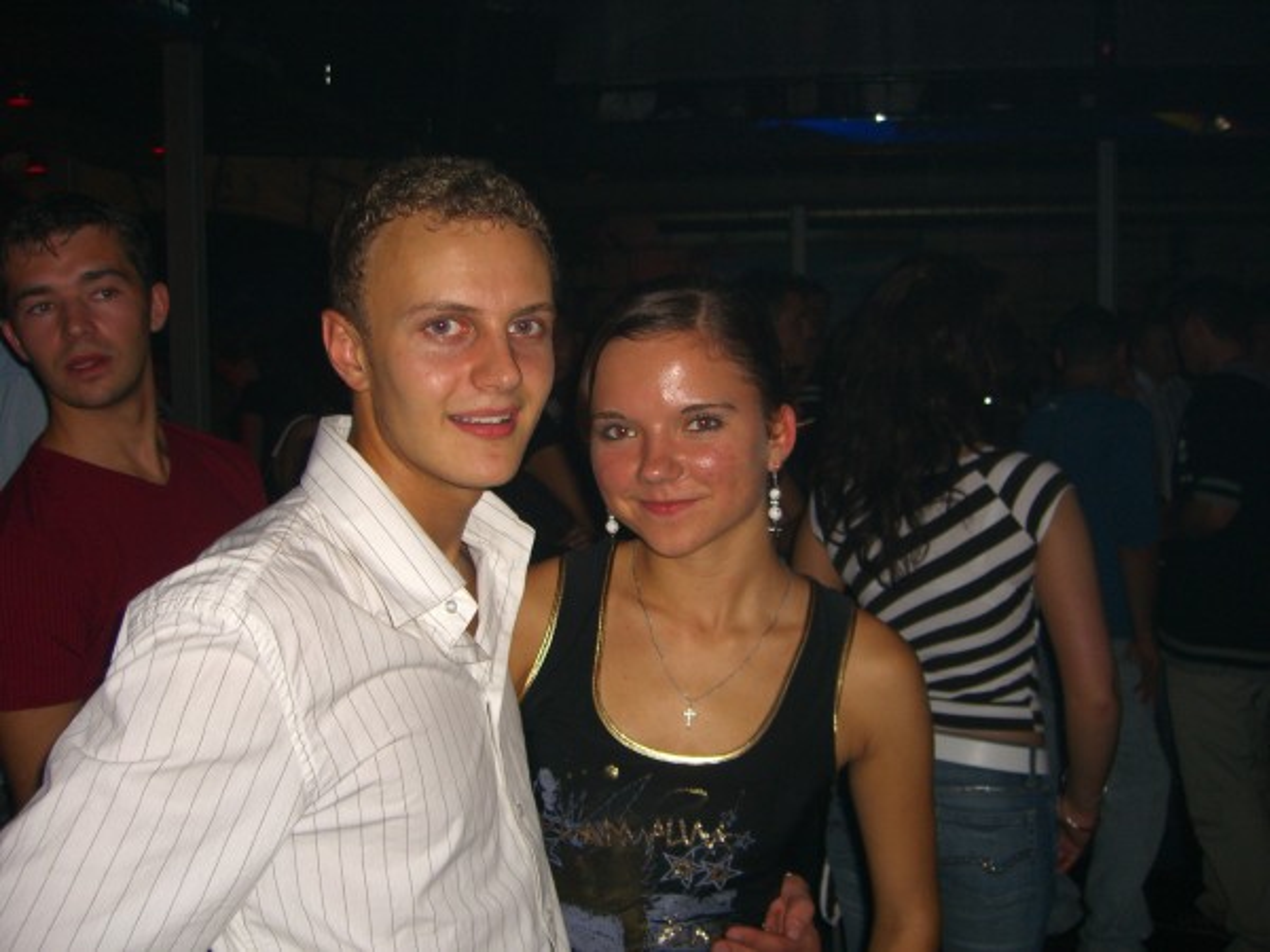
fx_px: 1394
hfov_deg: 49.0
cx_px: 635
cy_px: 476
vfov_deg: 37.7
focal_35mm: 38
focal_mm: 7.9
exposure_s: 1/60
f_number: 2.8
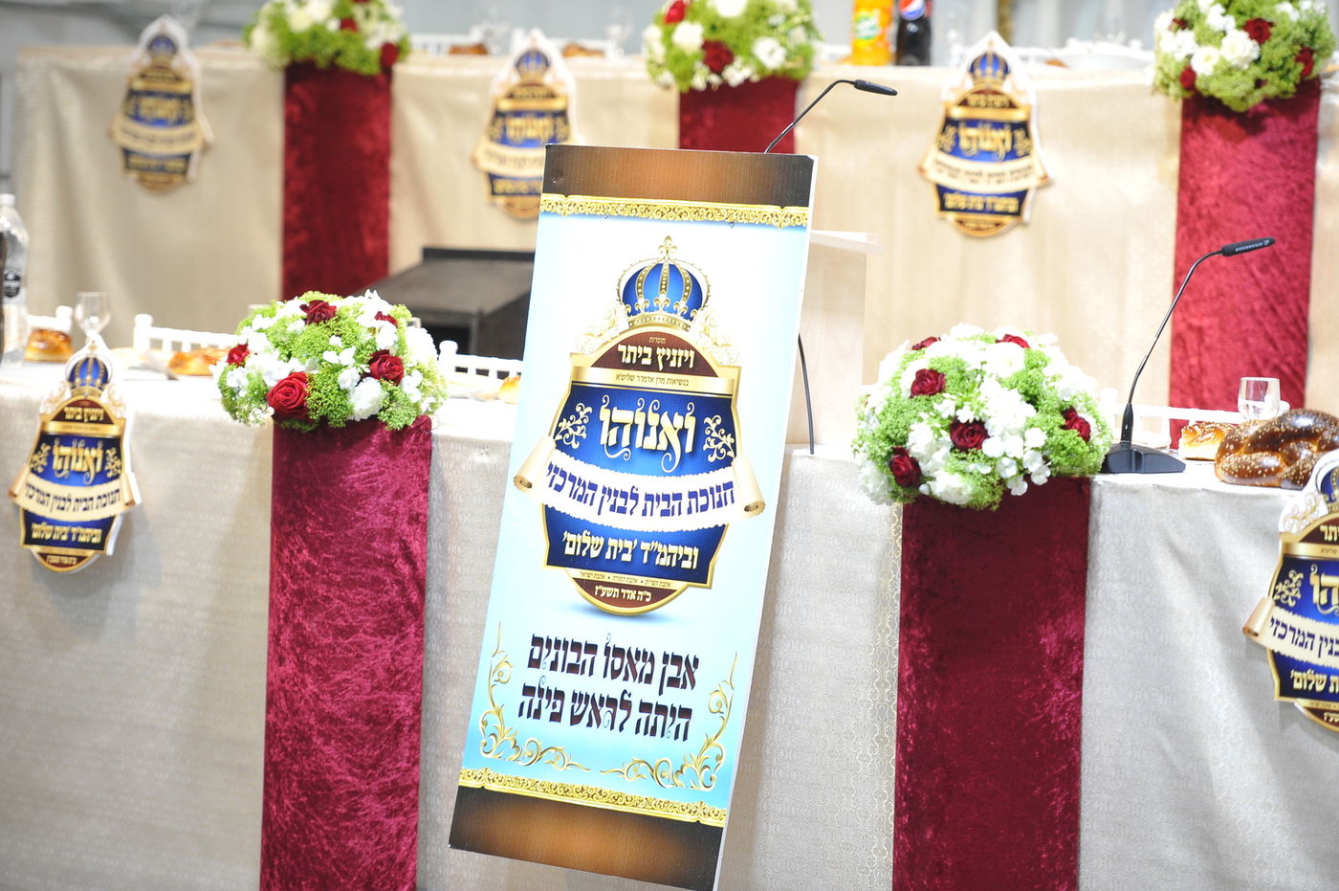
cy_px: 446
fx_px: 5203
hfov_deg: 14.7
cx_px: 670
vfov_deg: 9.8
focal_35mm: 140
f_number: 2.8
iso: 1250
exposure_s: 1/125
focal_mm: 140
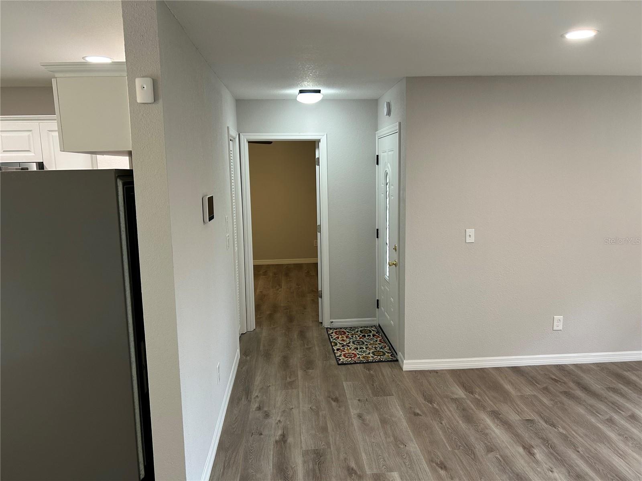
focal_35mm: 26
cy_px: 240
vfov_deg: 53.1
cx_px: 321
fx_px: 482
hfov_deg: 67.3
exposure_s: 1/120
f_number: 1.5
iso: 125
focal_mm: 5.7
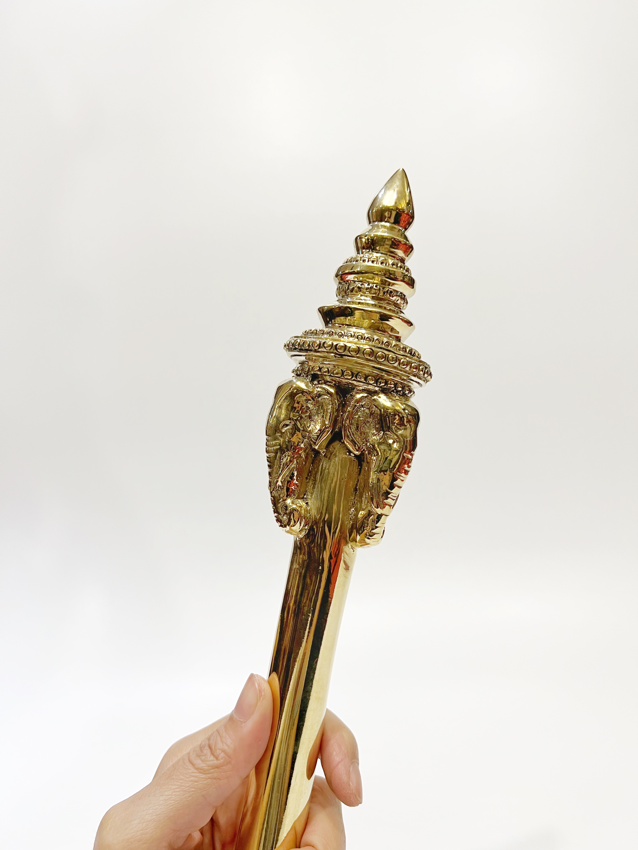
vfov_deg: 67.3
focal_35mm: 26
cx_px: 319
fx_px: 639
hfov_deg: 53.1
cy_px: 425
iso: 80
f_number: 1.5
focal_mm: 5.7
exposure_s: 1/50
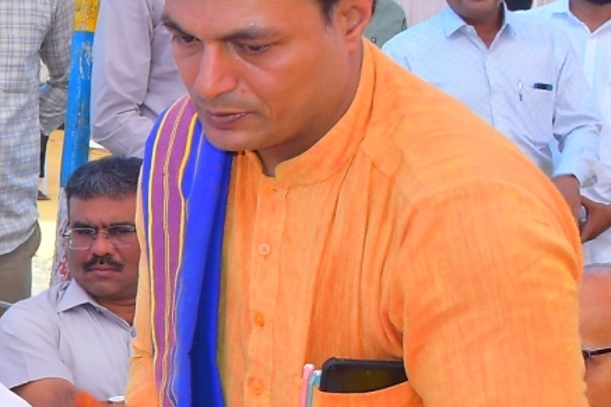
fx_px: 2630
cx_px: -508
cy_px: 377
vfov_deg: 8.8
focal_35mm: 155
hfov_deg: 12.1
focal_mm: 24
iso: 160
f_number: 8
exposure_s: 1/160
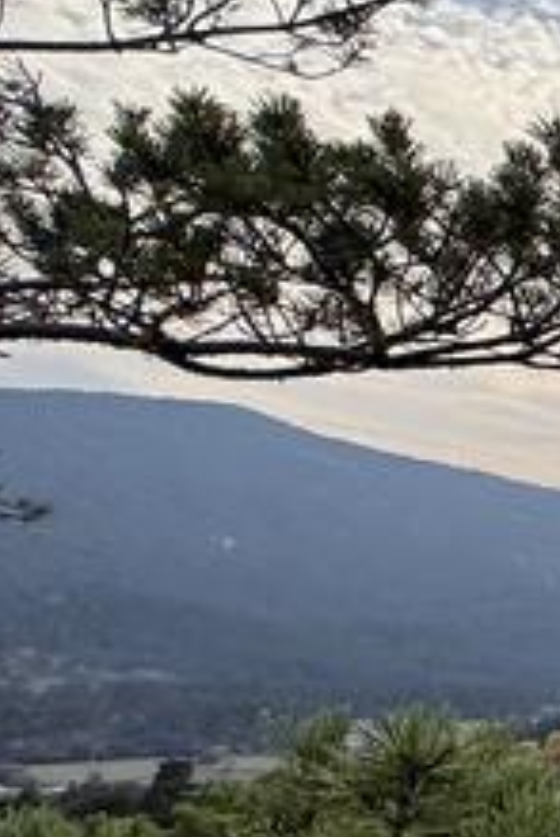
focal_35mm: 53
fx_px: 1235
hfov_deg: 14.4
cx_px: 1394
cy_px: 521
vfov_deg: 37.3
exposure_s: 1/596
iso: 64
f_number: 2.2
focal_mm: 2.22
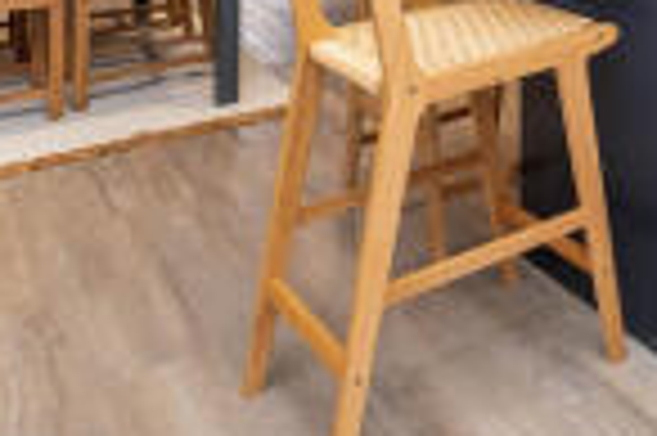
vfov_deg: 22.3
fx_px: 893
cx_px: 806
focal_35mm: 49
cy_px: -231
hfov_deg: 32.6
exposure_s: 1/15
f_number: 5.6
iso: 500
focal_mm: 10
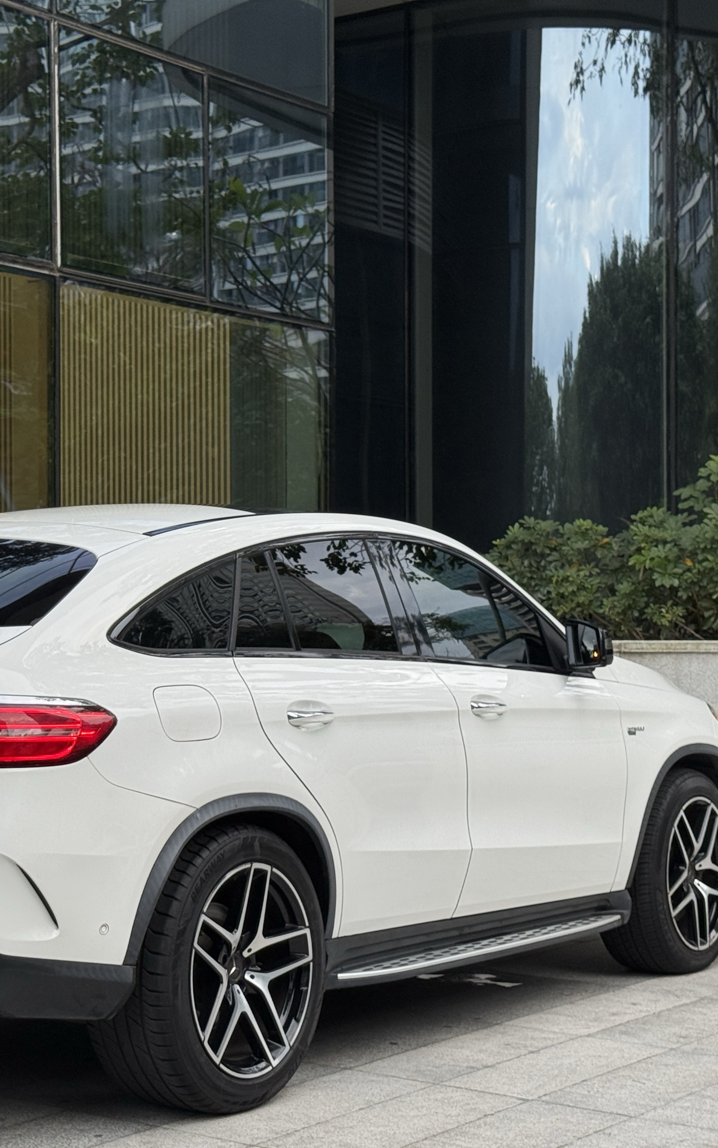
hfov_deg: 19.0
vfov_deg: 30.2
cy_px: 574
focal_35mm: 68
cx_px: 186
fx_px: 2129
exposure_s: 1/100
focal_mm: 6.76
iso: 50
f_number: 1.78
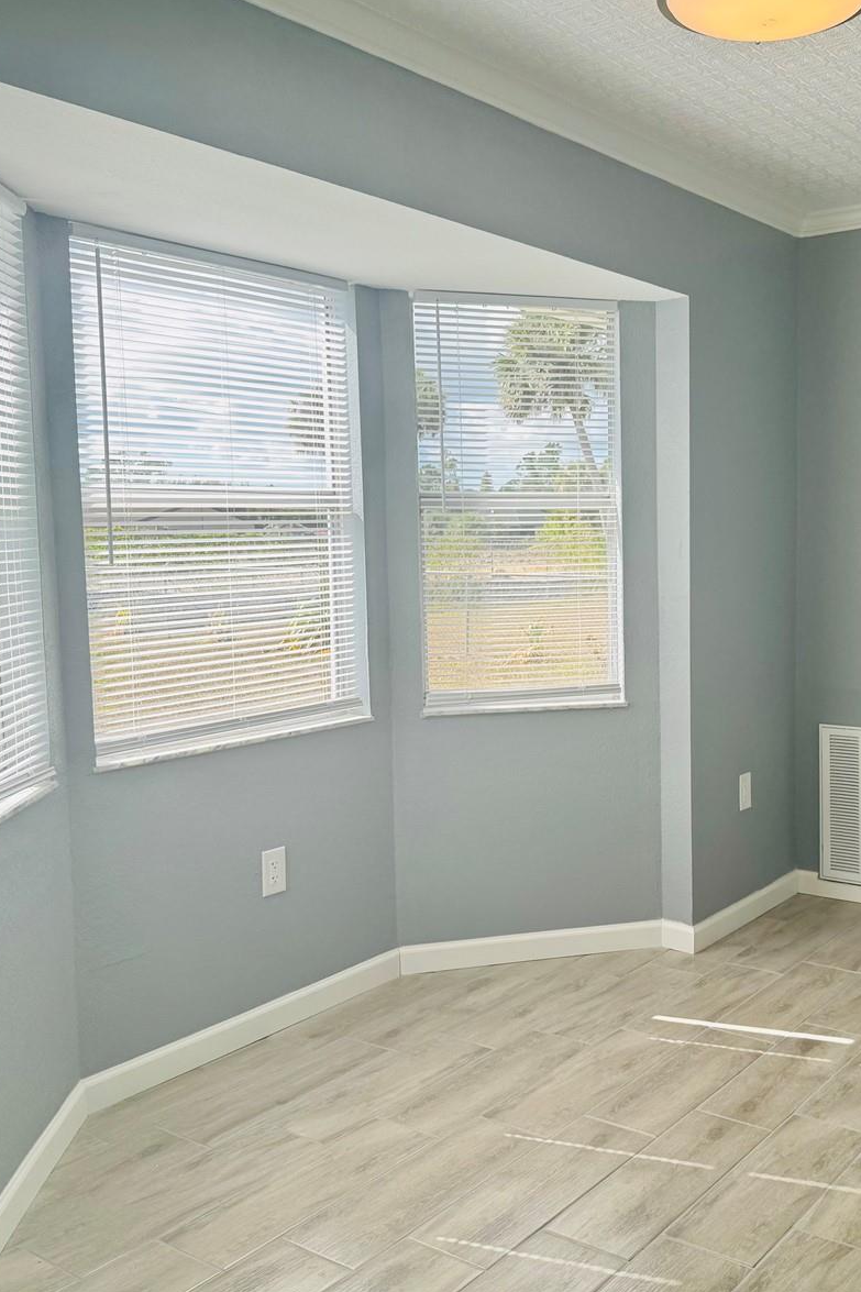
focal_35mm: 34
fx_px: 1220
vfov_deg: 55.8
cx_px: 599
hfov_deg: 38.3
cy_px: 636
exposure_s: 1/1869
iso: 80
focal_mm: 6.76
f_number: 1.78
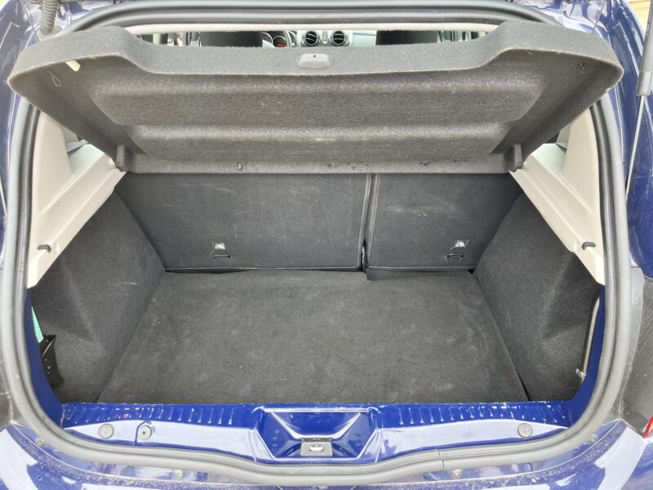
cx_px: 326
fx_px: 490
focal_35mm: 26
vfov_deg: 53.1
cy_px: 245
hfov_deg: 67.3
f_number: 1.6
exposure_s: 1/123
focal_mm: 5.1
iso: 64
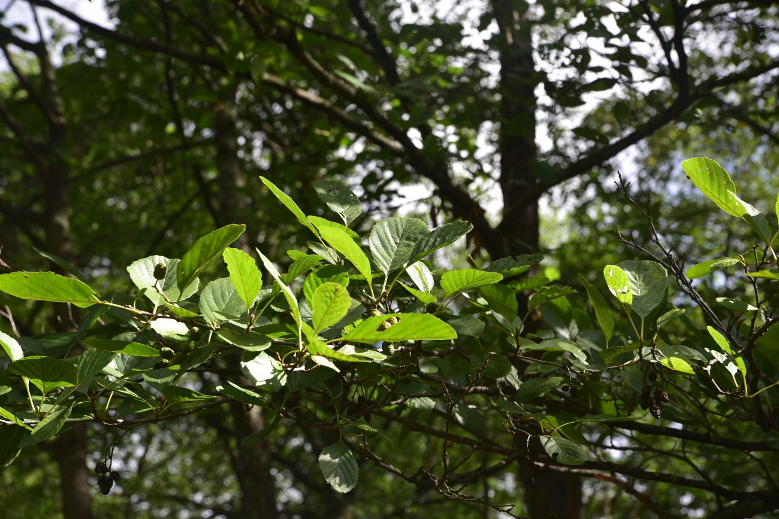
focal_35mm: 56
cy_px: 260
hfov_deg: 35.6
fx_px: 1212
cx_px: 390
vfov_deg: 24.2
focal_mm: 56
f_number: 9
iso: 125
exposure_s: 1/125
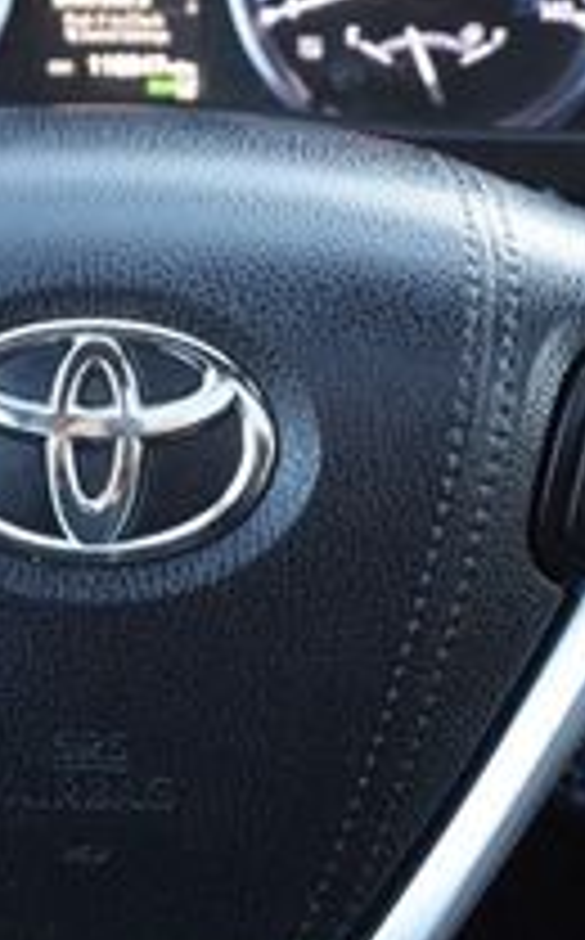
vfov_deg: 27.5
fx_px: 1920
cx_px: 198
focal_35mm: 75
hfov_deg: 17.3
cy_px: 369
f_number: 4
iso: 1600
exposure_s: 1/60
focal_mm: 16
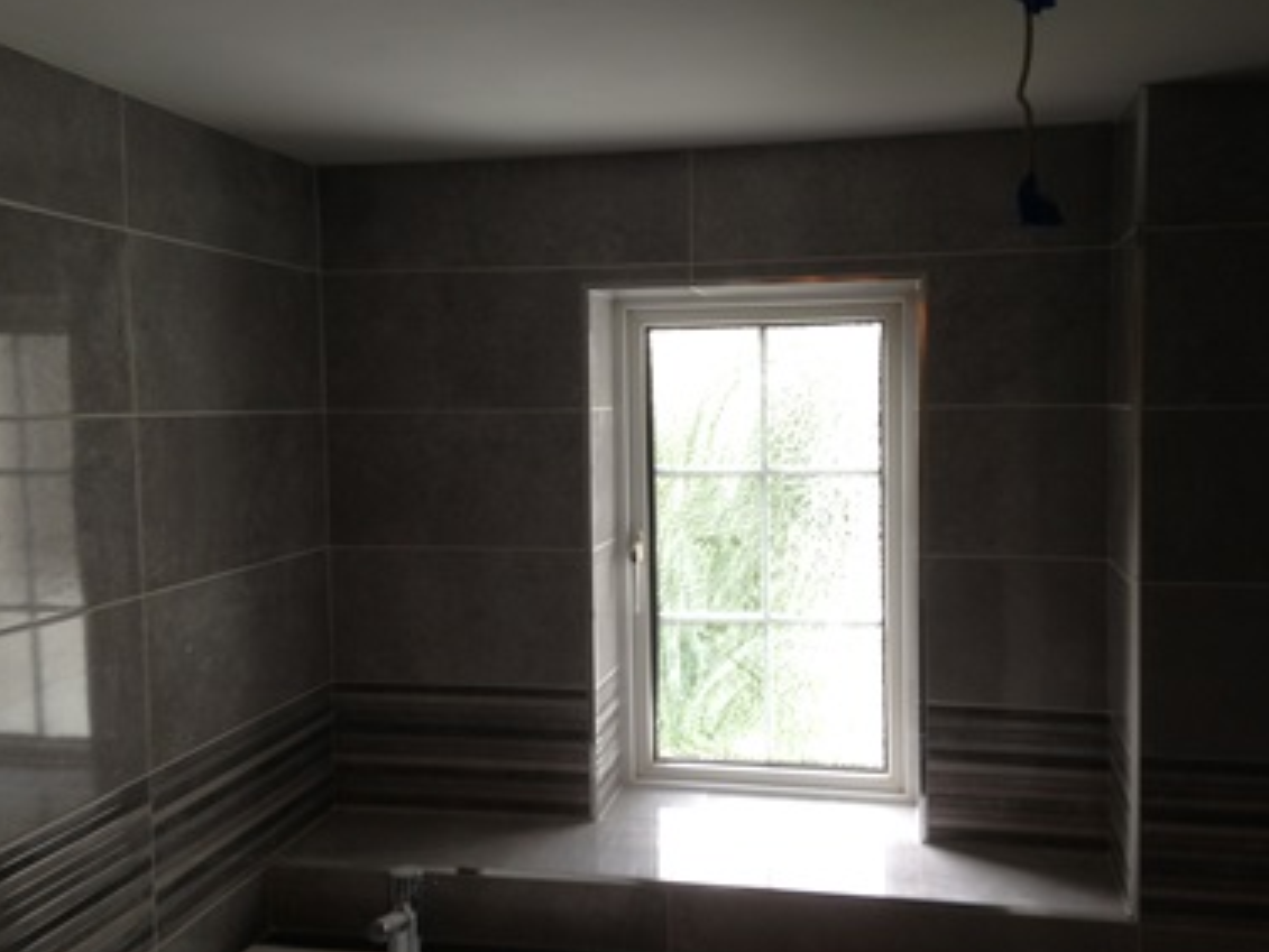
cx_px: 653
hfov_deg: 52.6
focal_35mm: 35
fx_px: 1283
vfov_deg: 40.7
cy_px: 484
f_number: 2.4
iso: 50
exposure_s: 1/40
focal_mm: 4.13
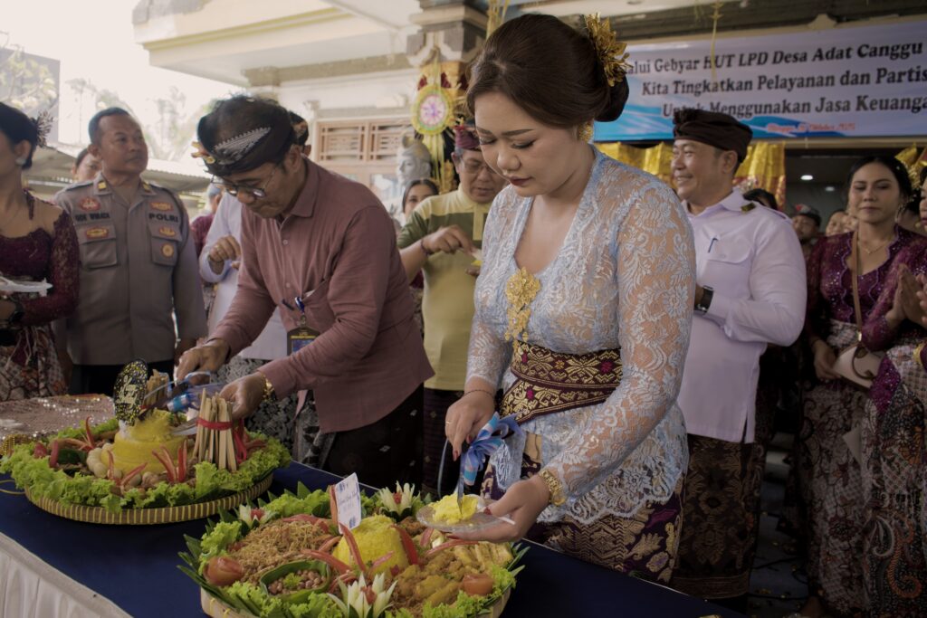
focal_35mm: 28
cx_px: 464
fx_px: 721
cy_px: 309
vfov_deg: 46.4
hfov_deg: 65.5
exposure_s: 1/40
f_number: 5.6
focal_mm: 28
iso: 160
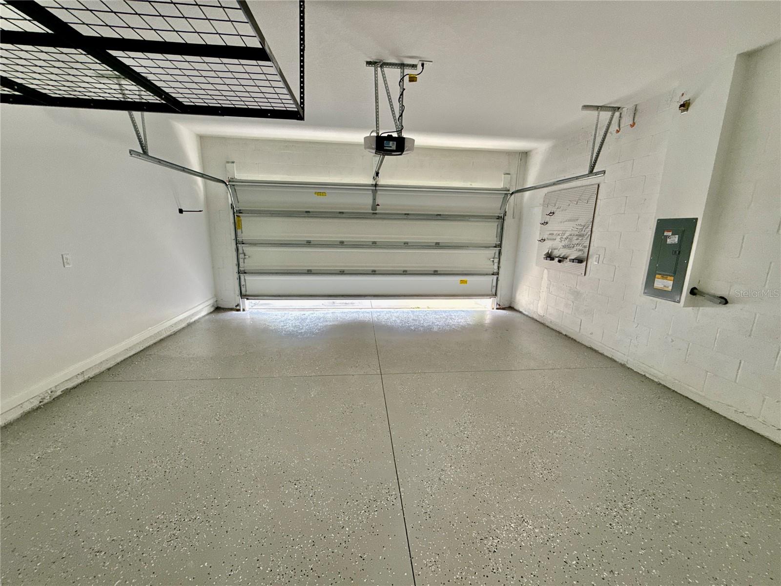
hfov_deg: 102.1
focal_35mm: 14
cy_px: 293
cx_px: 390
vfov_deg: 85.7
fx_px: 316
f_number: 2.2
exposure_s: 1/99
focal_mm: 2.22
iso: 160
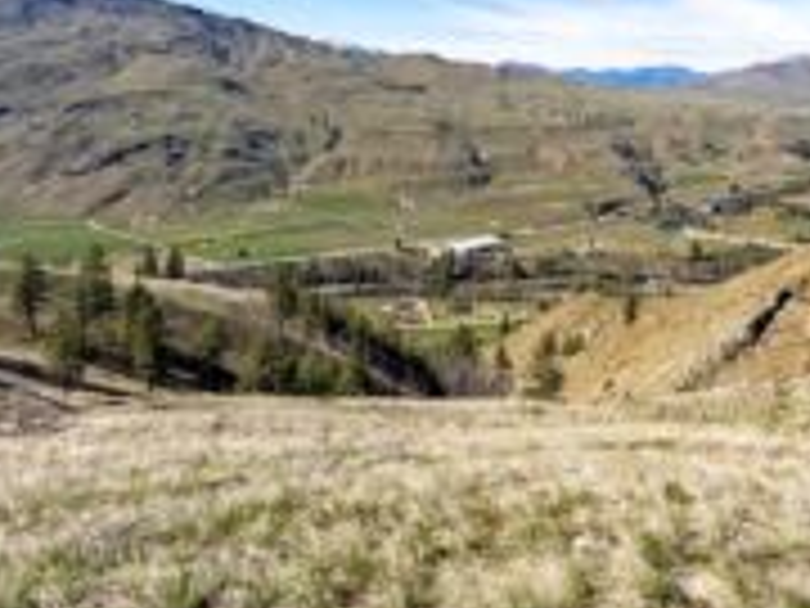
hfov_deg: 57.2
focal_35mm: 30
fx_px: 702
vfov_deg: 44.7
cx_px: 598
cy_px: 128
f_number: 13
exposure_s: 1/5000
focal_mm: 14
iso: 100
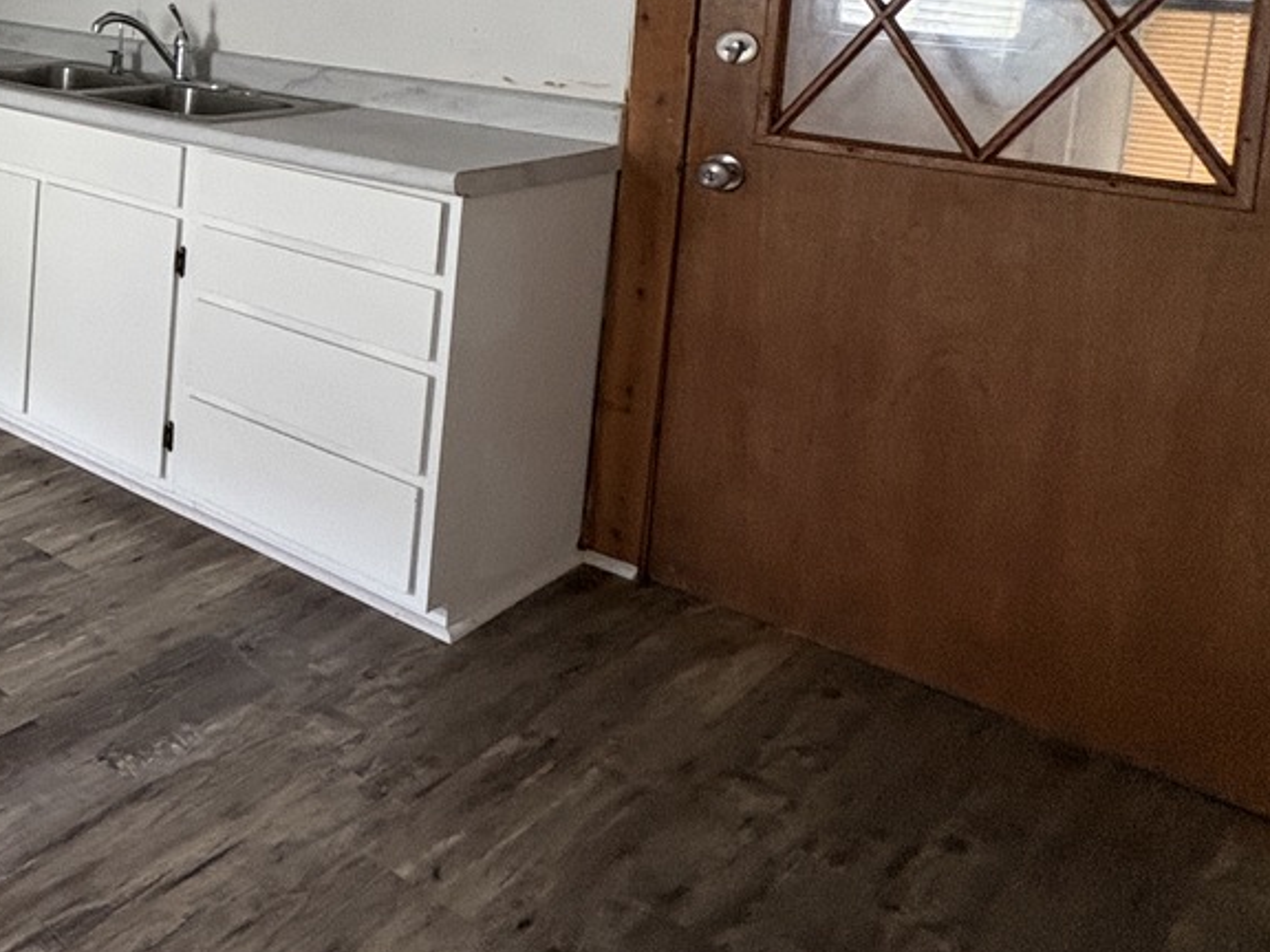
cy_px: 24
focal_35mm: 35
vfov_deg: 36.9
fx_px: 1284
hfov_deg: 38.1
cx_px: -278
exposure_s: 1/60
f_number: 2.2
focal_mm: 2.22
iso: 400
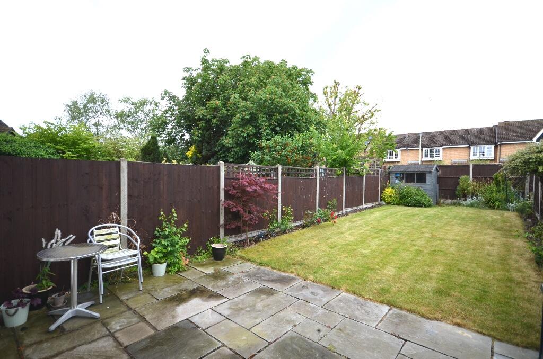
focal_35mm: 17
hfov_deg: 92.6
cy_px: 180
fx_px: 260
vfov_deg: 69.4
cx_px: 272
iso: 200
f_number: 5.6
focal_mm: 11.5
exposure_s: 1/250
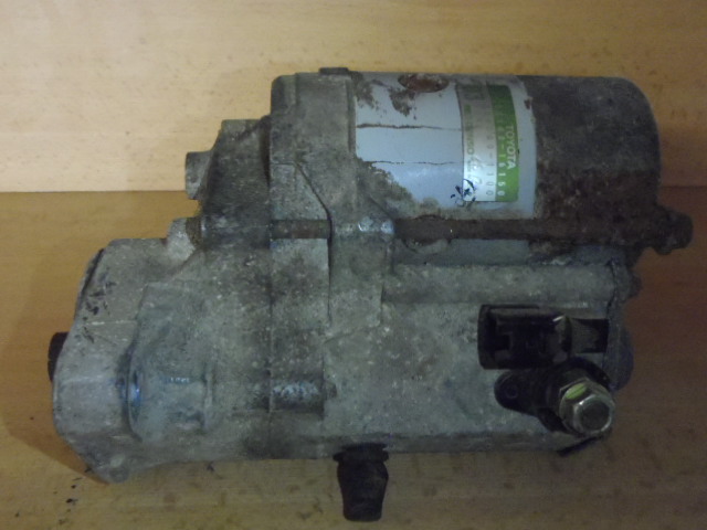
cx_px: 354
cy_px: 265
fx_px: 756
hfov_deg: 50.1
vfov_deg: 38.7
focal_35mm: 37
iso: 1600
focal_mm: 6.64
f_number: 4.7
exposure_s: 1/20
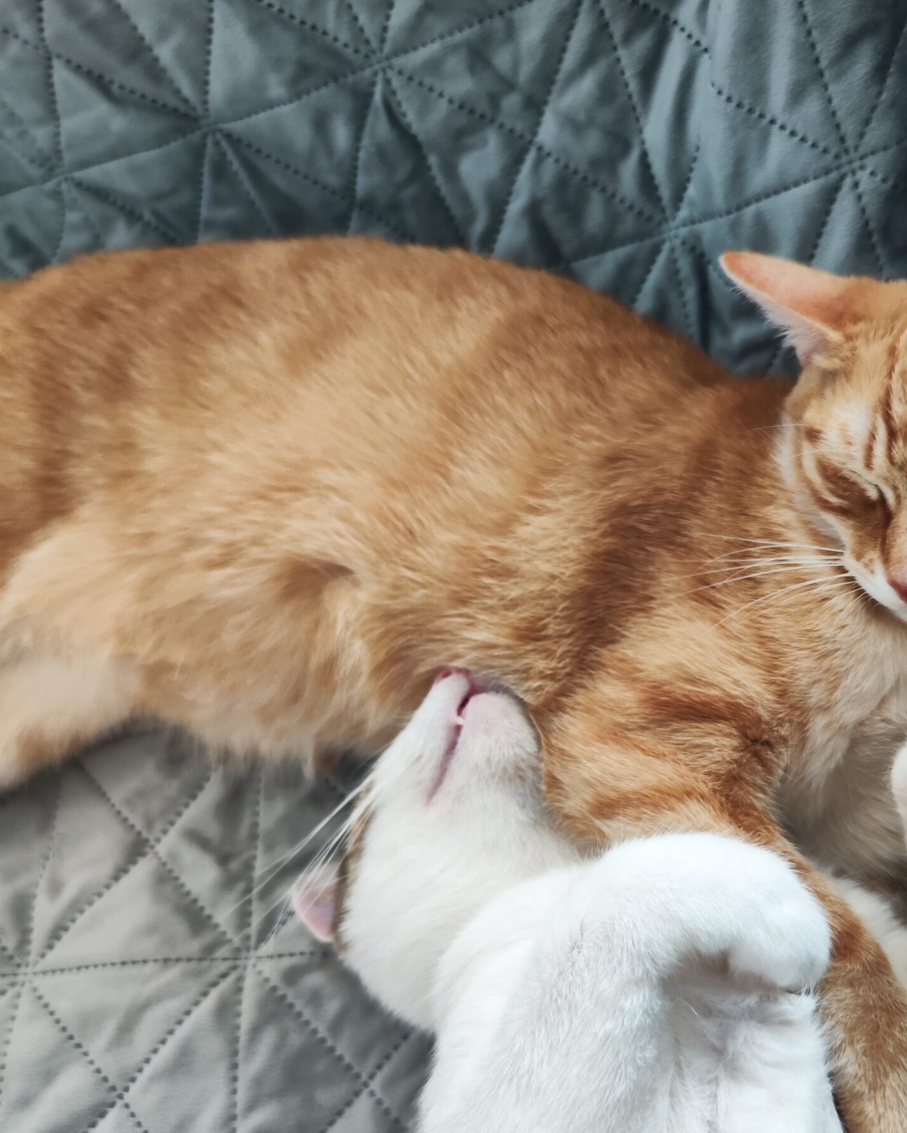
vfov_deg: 55.1
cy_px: 702
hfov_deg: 45.2
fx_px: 1074
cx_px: 598
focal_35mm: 32
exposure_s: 1/100
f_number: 1.69
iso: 649
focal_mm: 7.01
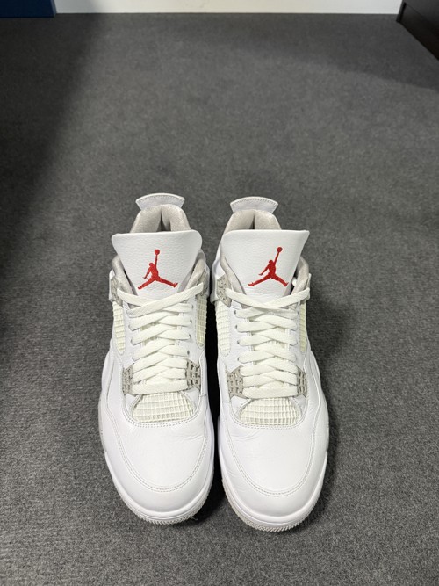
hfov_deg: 56.8
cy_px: 293
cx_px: 220
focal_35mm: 24
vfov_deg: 71.6
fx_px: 406
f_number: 1.78
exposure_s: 1/60
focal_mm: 6.76
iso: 320
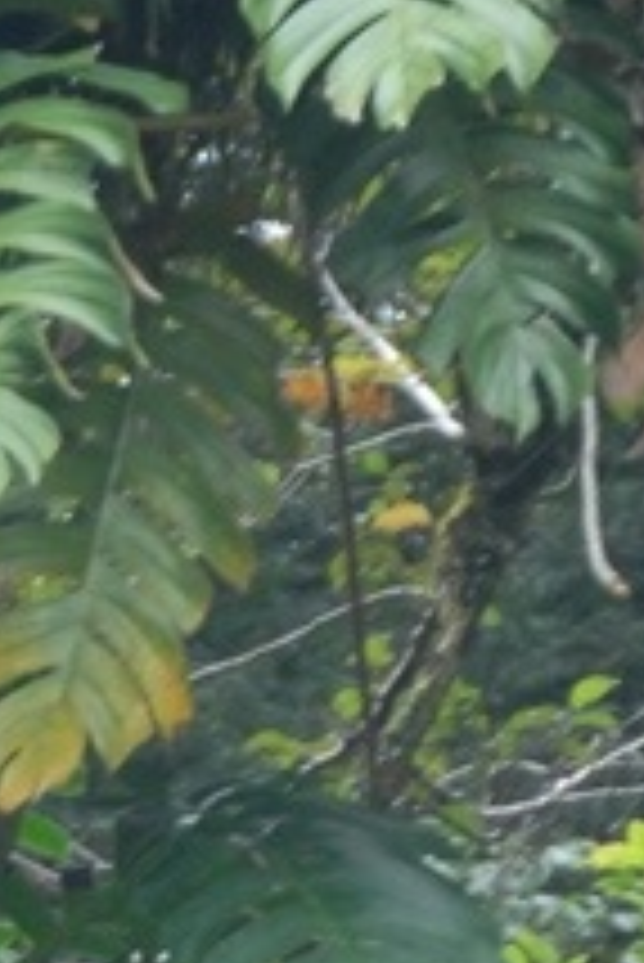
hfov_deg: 1.9
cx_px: 205
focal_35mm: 734
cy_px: -320
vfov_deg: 2.8
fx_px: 19671
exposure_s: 1/30
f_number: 5.3
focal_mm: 105
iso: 400
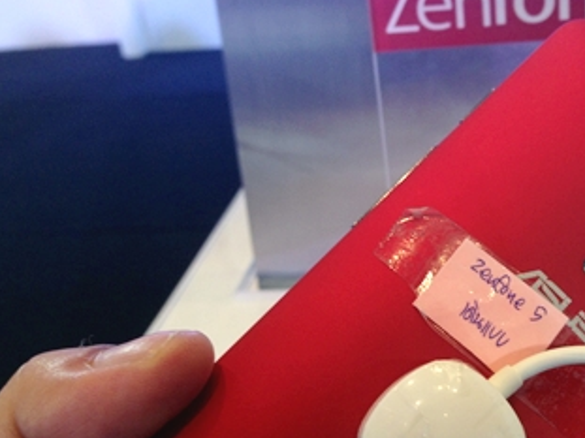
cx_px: 425
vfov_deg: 27.5
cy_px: 228
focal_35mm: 53
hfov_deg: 35.5
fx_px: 895
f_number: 2.4
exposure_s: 1/24
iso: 50
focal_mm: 4.12
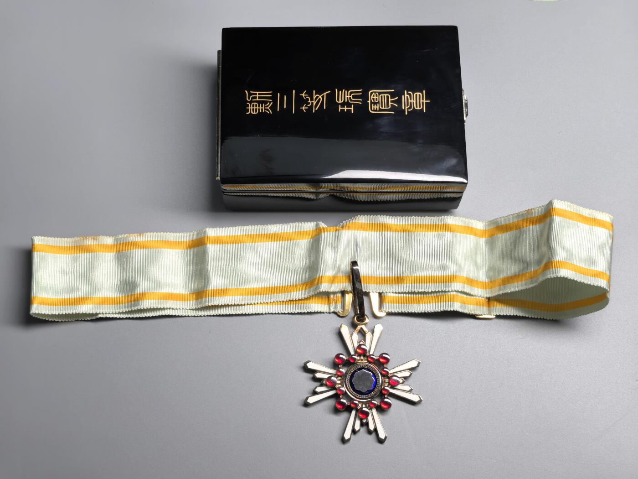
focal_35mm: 54
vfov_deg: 27.0
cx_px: 319
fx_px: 995
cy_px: 240
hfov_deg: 35.5
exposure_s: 1/102
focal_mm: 5.75
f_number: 2
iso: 50
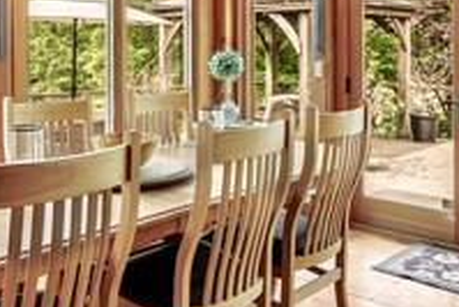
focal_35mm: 45
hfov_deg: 43.6
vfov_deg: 29.1
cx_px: 226
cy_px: 50
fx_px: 574
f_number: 8
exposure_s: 1/200
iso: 200
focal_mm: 14
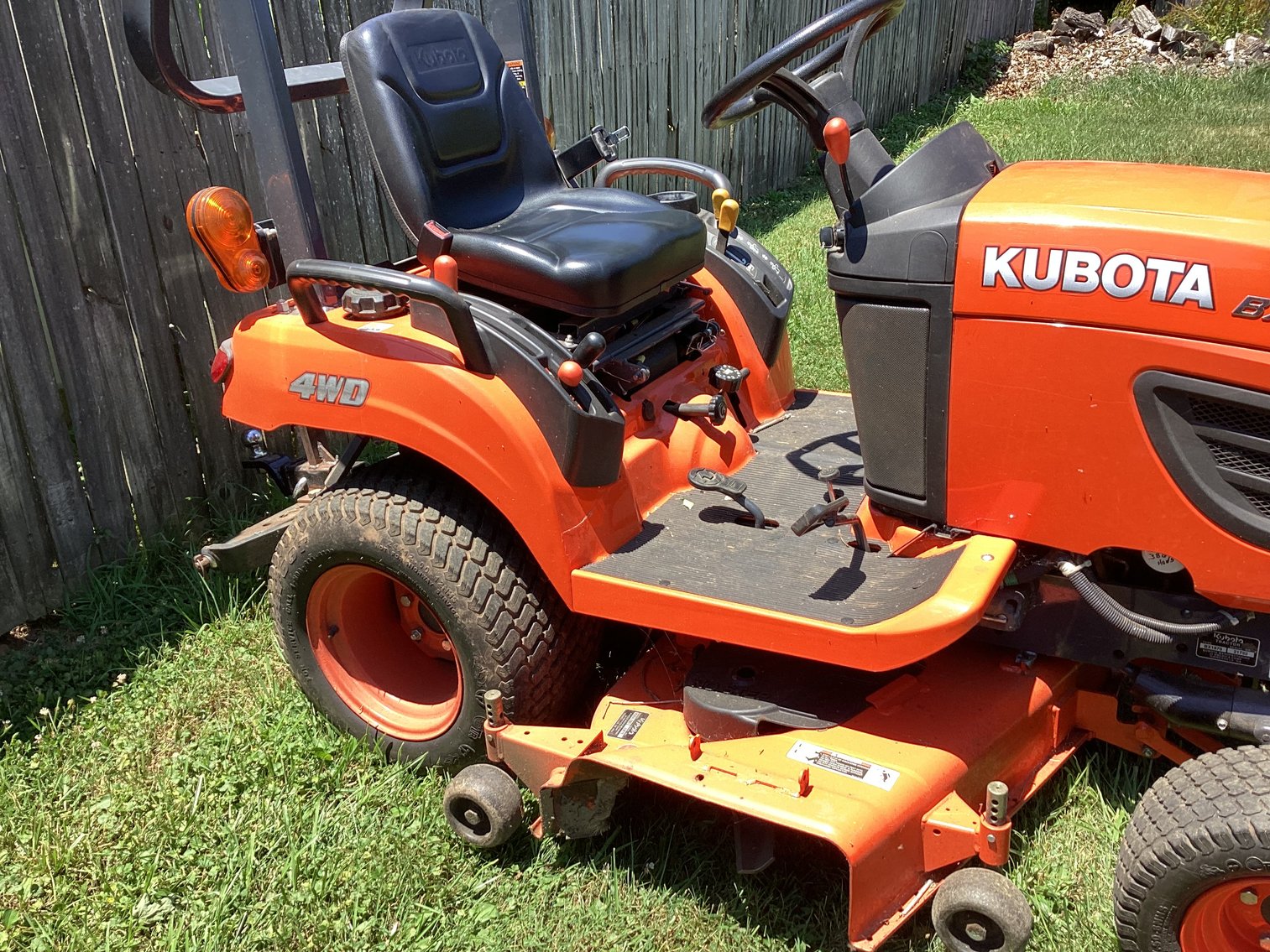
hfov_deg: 58.3
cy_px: 476
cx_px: 635
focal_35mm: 31
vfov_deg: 45.4
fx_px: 1137
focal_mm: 3.3
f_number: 2.4
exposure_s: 1/382
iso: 25
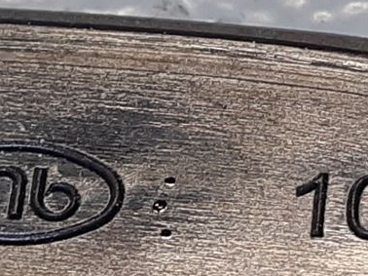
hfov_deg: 13.8
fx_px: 1498
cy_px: 254
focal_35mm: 141
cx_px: 357
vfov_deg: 10.4
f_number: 1.7
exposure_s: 1/100
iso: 80
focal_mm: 3.93
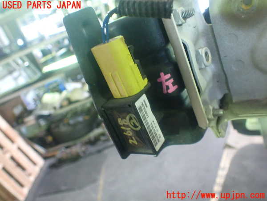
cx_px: 134
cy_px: 100
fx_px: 231
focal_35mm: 30
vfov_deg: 46.8
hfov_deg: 60.0
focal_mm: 5.4
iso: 800
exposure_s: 1/30
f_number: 2.3
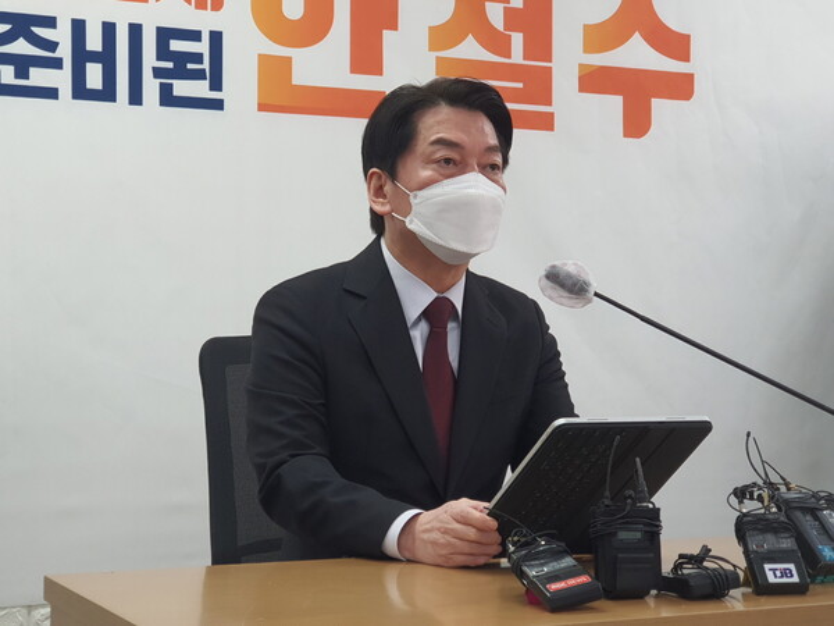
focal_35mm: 52
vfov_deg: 28.0
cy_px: 313
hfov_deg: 36.8
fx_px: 1253
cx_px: 417
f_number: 2.1
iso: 40
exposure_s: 1/30
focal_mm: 6
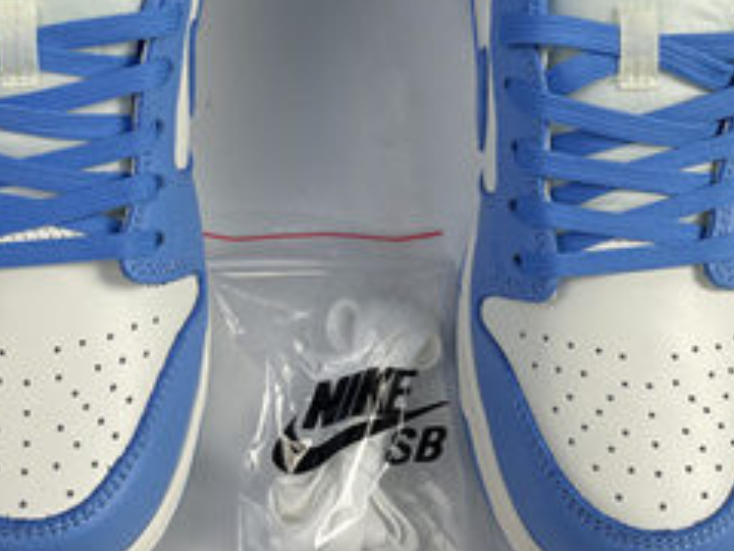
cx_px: 349
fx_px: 1378
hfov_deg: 29.8
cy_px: 116
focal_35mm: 65
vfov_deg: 22.3
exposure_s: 1/108
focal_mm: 4.2
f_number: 1.6
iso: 32
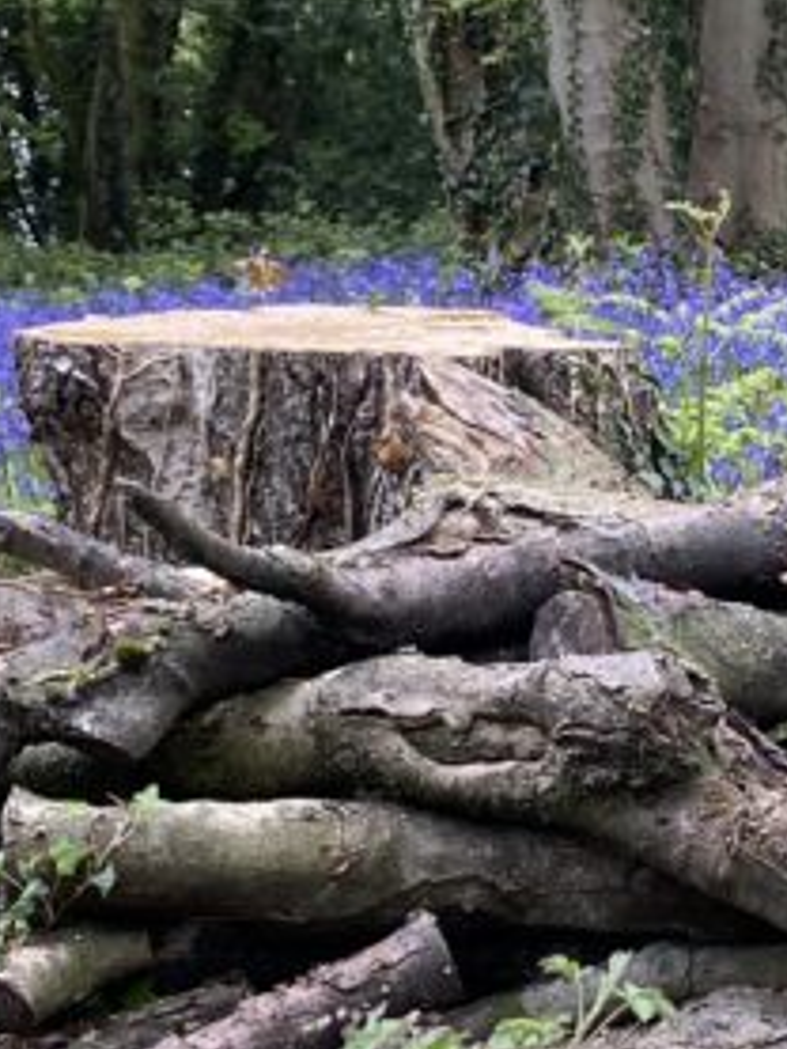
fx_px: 2908
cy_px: 716
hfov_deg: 14.6
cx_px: 1097
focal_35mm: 96
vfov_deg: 20.3
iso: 100
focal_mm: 4.25
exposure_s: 1/121
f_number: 1.8
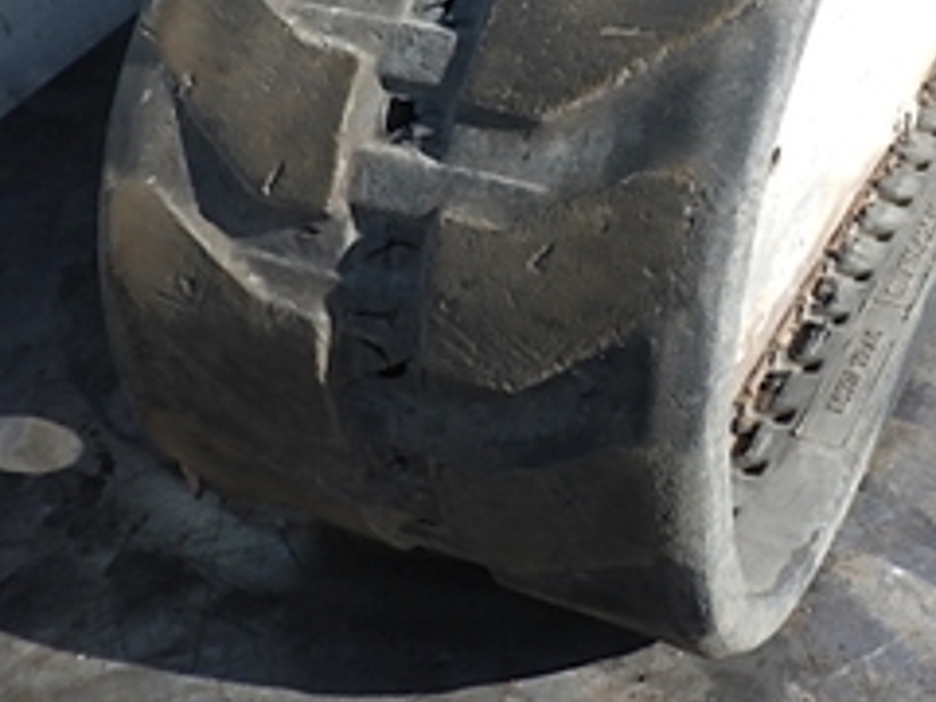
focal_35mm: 56
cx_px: 651
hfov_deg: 33.9
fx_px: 1514
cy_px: 74
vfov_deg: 25.3
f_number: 4.2
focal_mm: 5
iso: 125
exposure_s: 1/500
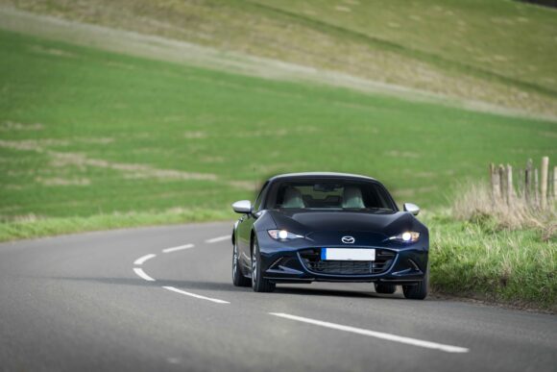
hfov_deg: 10.3
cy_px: 186
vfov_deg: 6.9
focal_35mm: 200
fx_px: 3095
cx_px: 278
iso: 400
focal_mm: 200
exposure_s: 1/500
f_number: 2.8
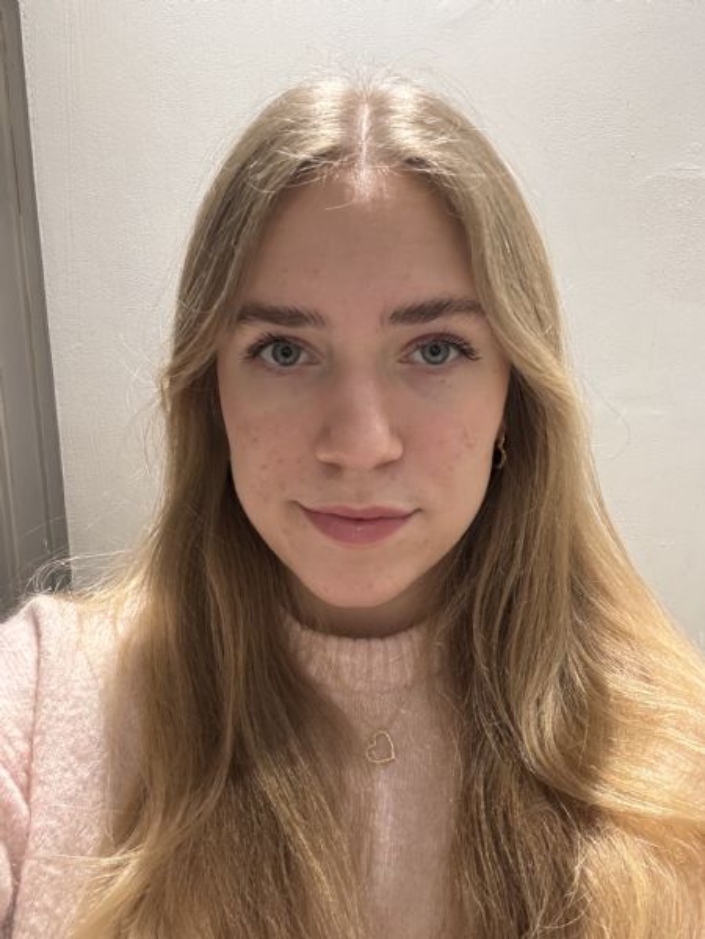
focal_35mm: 30
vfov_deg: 60.0
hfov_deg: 46.8
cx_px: 352
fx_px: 815
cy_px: 470
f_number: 1.9
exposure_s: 1/50
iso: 250
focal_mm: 2.69
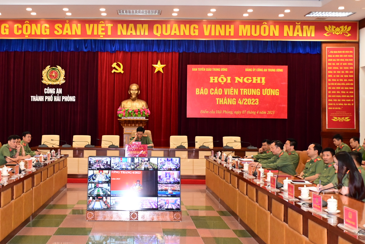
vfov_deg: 28.1
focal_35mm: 48
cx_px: 141
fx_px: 487
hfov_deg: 40.8
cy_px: 114
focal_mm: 26
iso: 2500
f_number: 3.8
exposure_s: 1/200
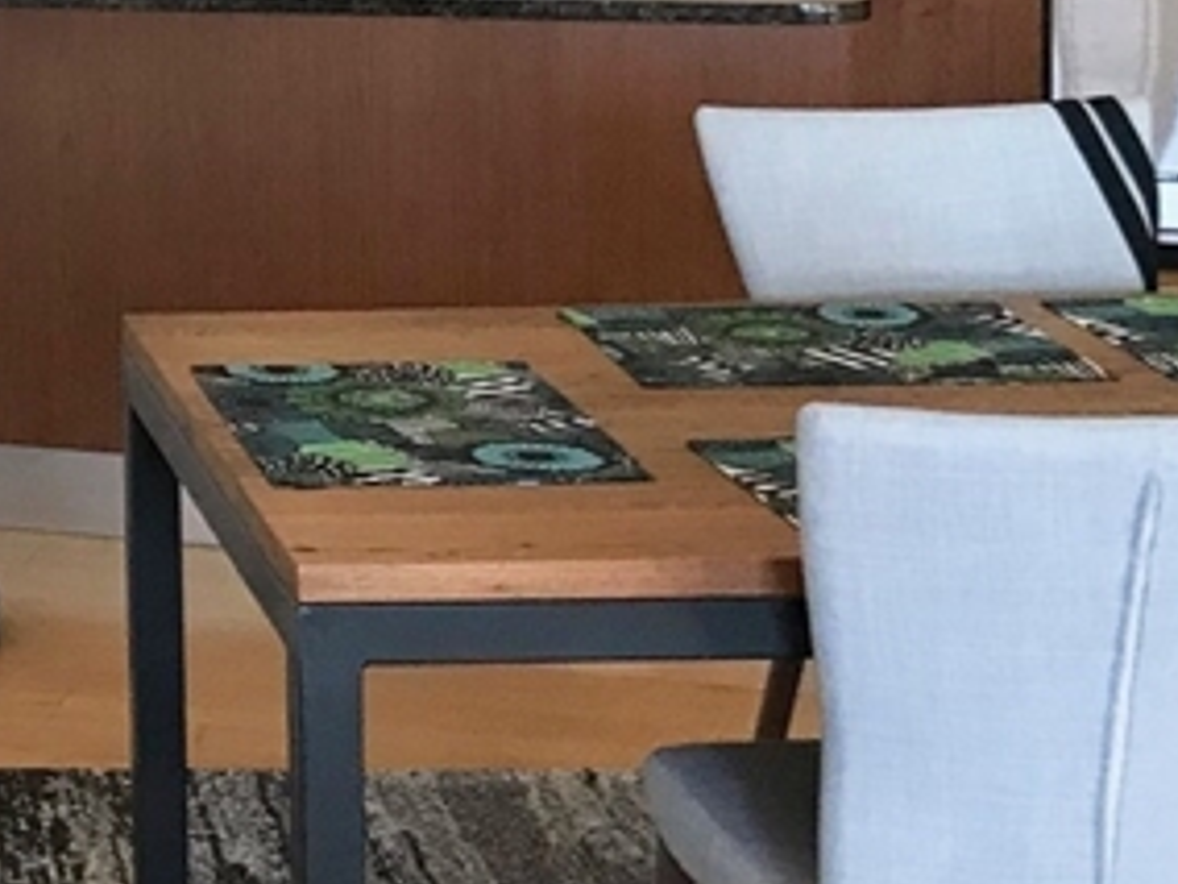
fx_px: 3437
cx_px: -660
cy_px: -133
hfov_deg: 17.3
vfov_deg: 14.3
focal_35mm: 101
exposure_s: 1/30
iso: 32
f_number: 1.8
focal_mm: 3.99
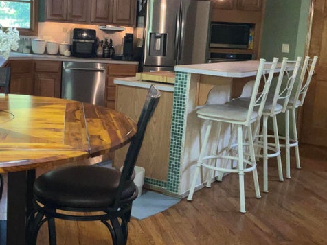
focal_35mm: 52
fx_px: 491
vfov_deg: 28.0
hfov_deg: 36.7
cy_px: 106
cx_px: 131
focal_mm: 3
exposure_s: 1/60
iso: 80
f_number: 1.8
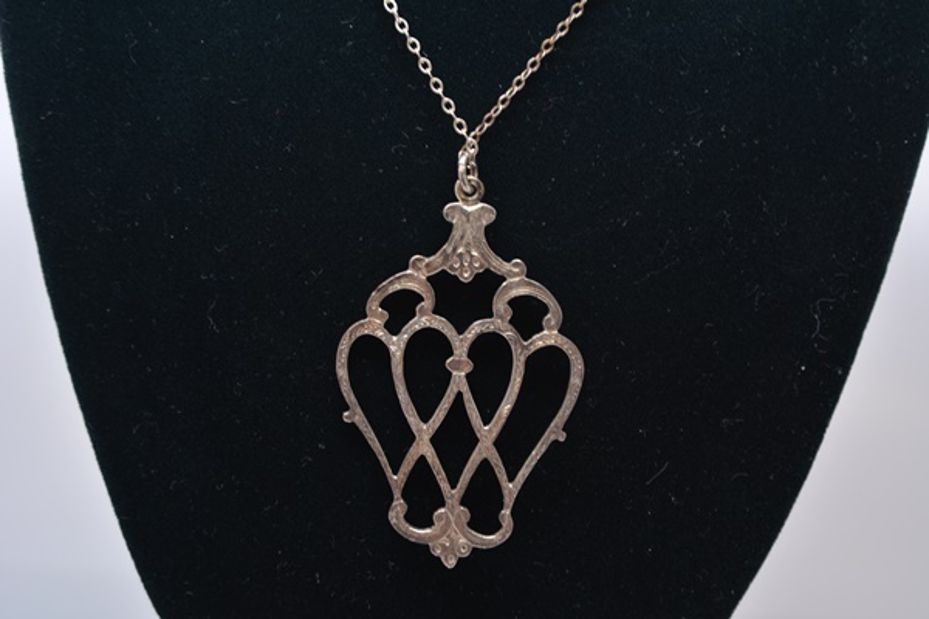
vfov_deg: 25.8
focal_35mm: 52
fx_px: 1355
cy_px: 310
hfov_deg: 37.9
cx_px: 464
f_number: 5.6
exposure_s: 1/15
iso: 200
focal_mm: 35
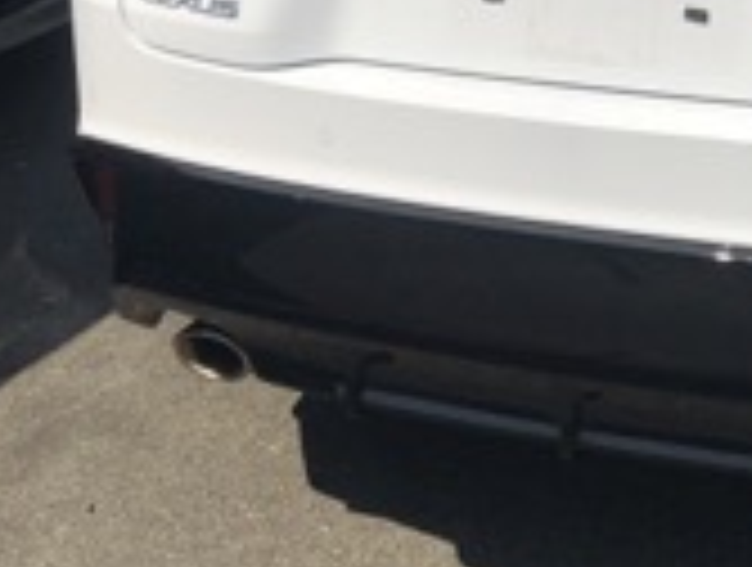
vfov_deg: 13.5
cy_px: -117
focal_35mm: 107
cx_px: 820
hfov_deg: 17.7
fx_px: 2329
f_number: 1.8
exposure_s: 1/3690
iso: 25
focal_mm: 3.99
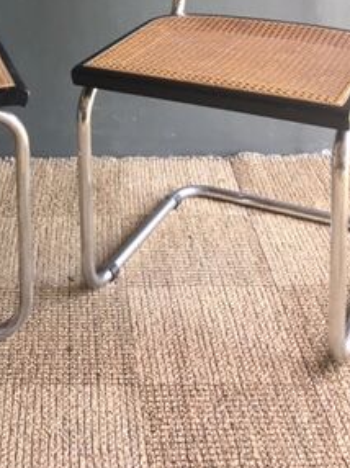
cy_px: -34
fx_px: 878
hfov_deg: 22.1
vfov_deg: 27.5
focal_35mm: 65
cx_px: 41
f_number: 2.2
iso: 32
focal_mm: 4.15
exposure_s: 1/33
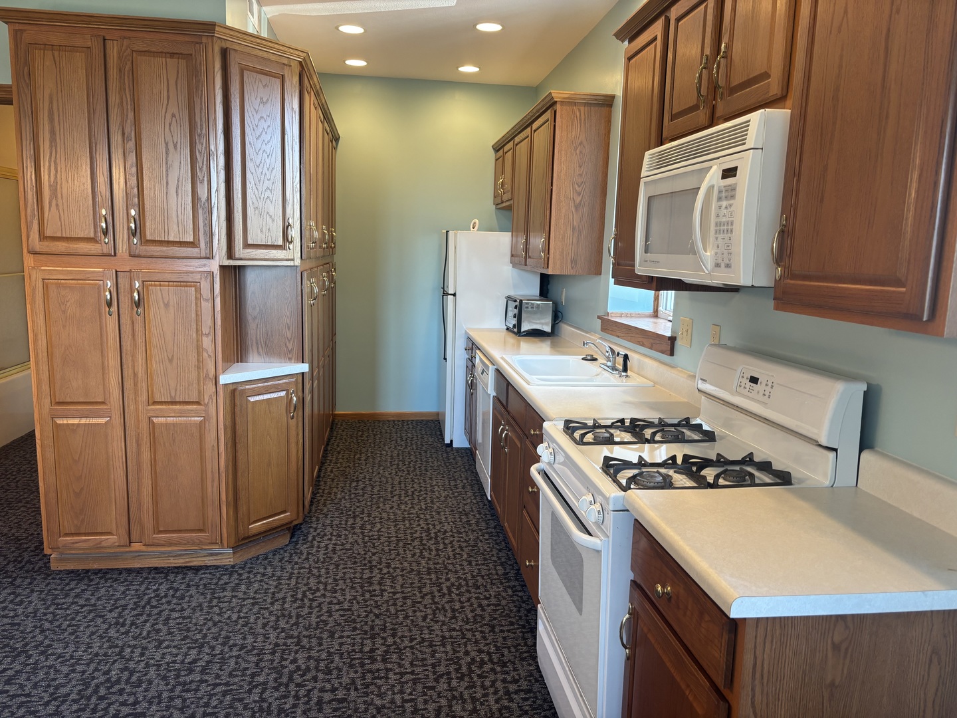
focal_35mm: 26
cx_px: 478
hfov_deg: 67.3
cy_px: 359
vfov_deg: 53.1
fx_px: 719
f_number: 1.6
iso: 80
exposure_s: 1/60
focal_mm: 5.96
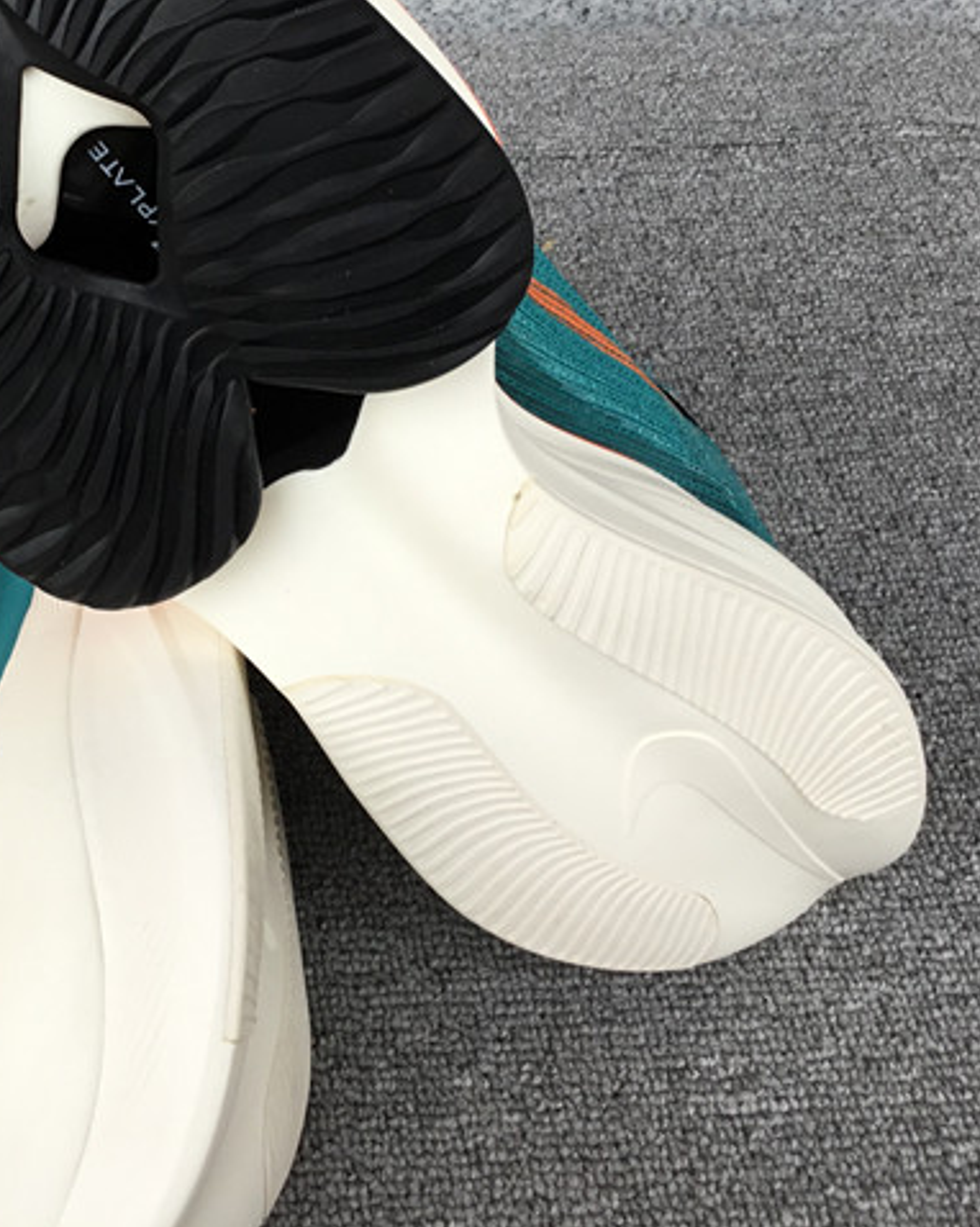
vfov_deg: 32.6
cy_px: 371
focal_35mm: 57
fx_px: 2068
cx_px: 131
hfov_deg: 25.9
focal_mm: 3.3
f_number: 2.4
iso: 25
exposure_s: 1/109
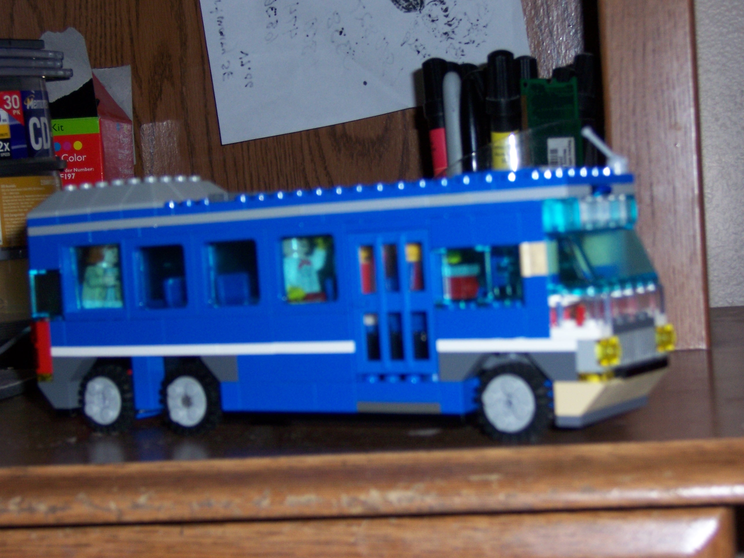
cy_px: 279
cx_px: 372
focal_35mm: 73
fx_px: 1569
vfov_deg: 20.2
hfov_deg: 26.7
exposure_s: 1/90
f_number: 4.3
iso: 140
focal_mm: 12.1
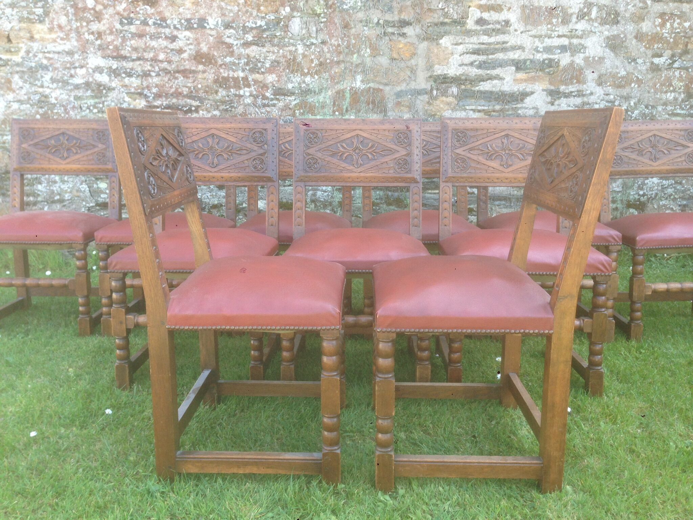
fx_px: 661
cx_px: 346
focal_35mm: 33
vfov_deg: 42.9
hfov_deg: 55.4
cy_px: 260
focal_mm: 4.12
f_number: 2.4
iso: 64
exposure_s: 1/120
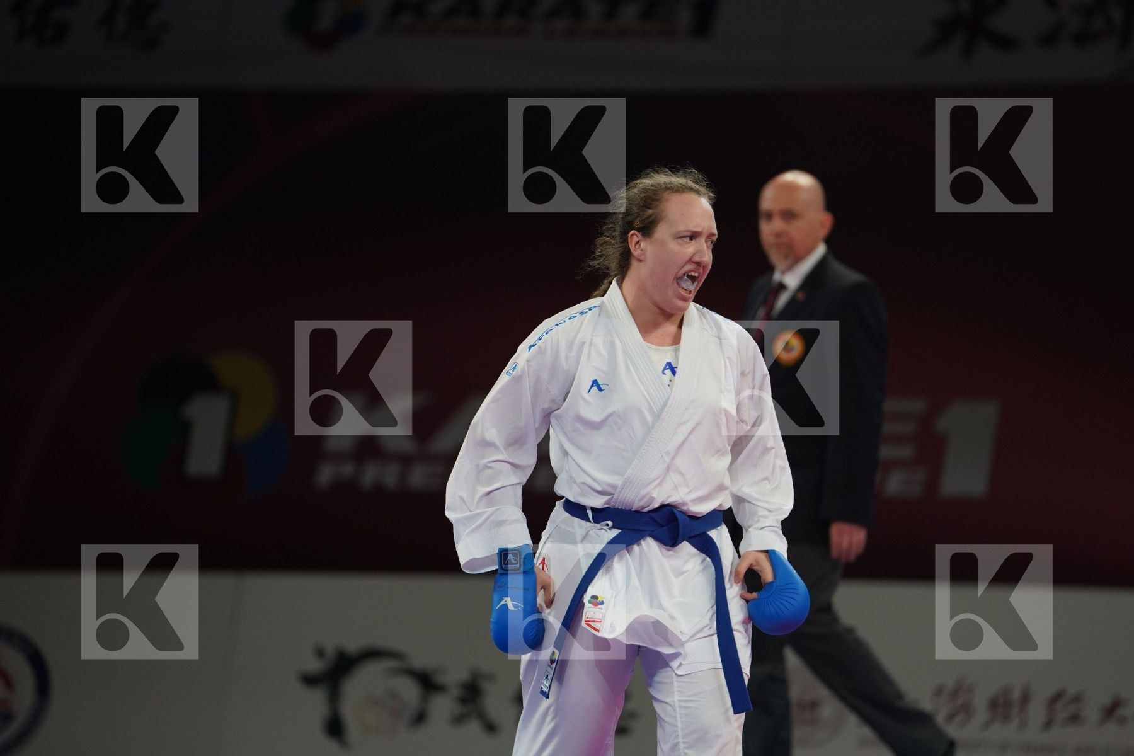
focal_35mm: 200
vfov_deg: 6.9
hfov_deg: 10.3
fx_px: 6300
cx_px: 567
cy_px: 378
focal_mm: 200
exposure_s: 1/1000
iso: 1600
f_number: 2.8
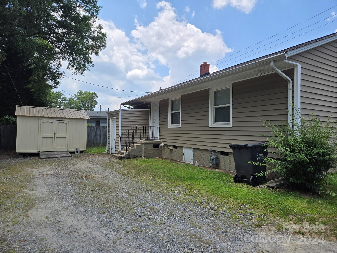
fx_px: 224
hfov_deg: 73.9
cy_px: 126
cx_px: 168
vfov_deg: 58.9
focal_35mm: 23
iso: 25
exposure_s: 1/1593
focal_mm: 5.4
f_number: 1.8
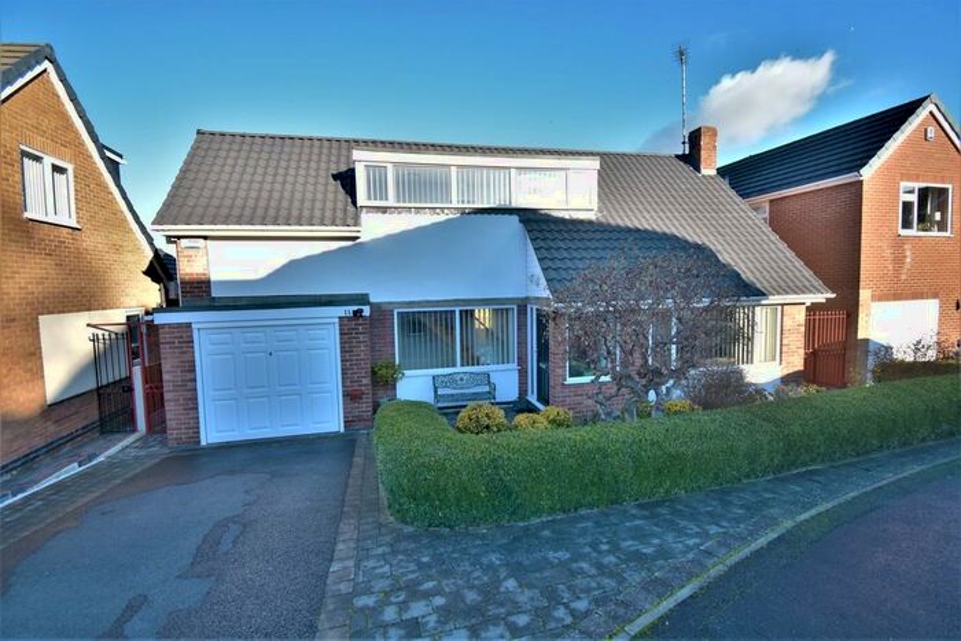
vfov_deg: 77.4
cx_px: 480
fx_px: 400
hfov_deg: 100.4
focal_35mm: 15
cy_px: 320
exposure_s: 1/400
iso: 200
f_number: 4.5
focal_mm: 10
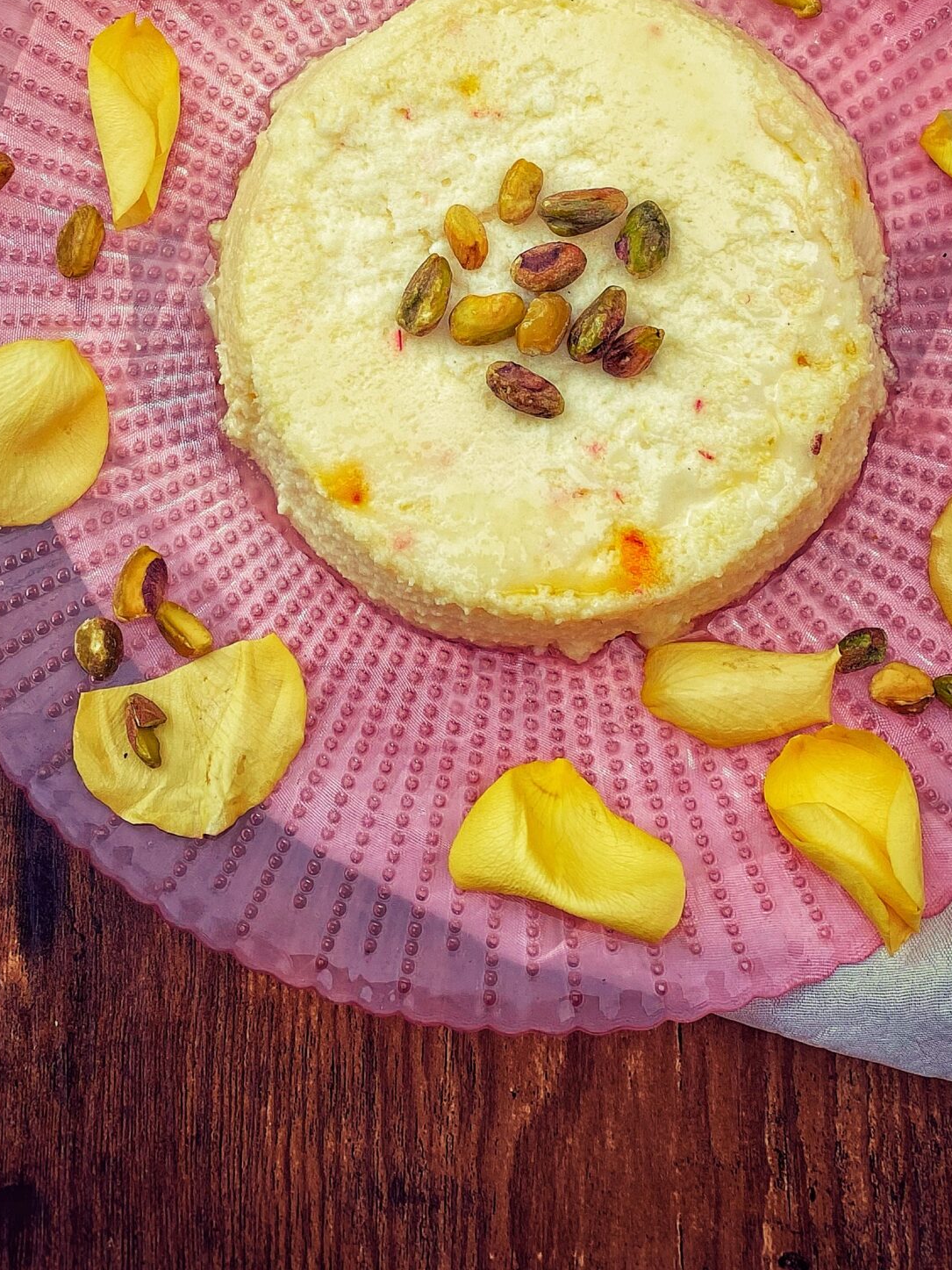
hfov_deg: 31.5
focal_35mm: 46
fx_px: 1687
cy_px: 217
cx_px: 484
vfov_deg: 39.3
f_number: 1.8
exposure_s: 1/121
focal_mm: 4.25
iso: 64
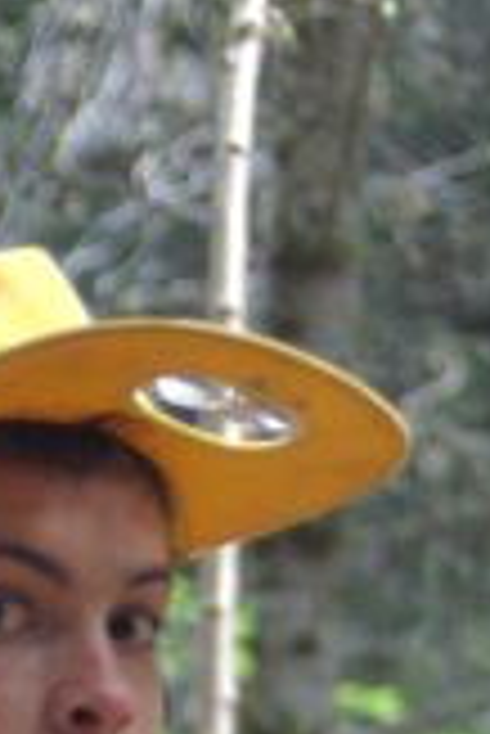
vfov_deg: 4.6
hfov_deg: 3.1
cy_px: 1234
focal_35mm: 442
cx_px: -25
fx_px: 9004
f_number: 4.5
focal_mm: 80
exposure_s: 1/90
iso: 800
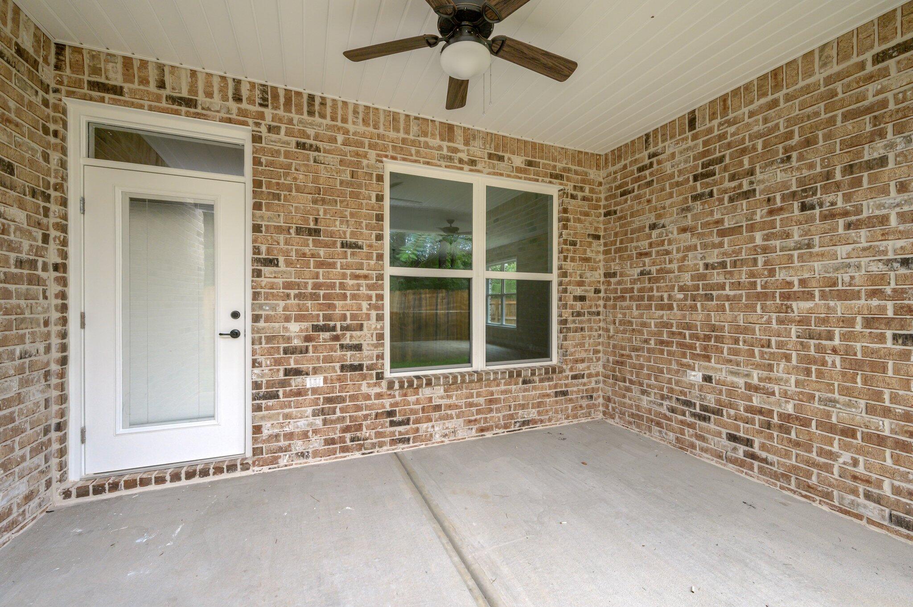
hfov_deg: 104.3
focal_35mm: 14
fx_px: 355
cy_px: 304
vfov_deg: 81.1
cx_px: 456
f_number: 9
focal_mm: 14
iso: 320
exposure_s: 1/60
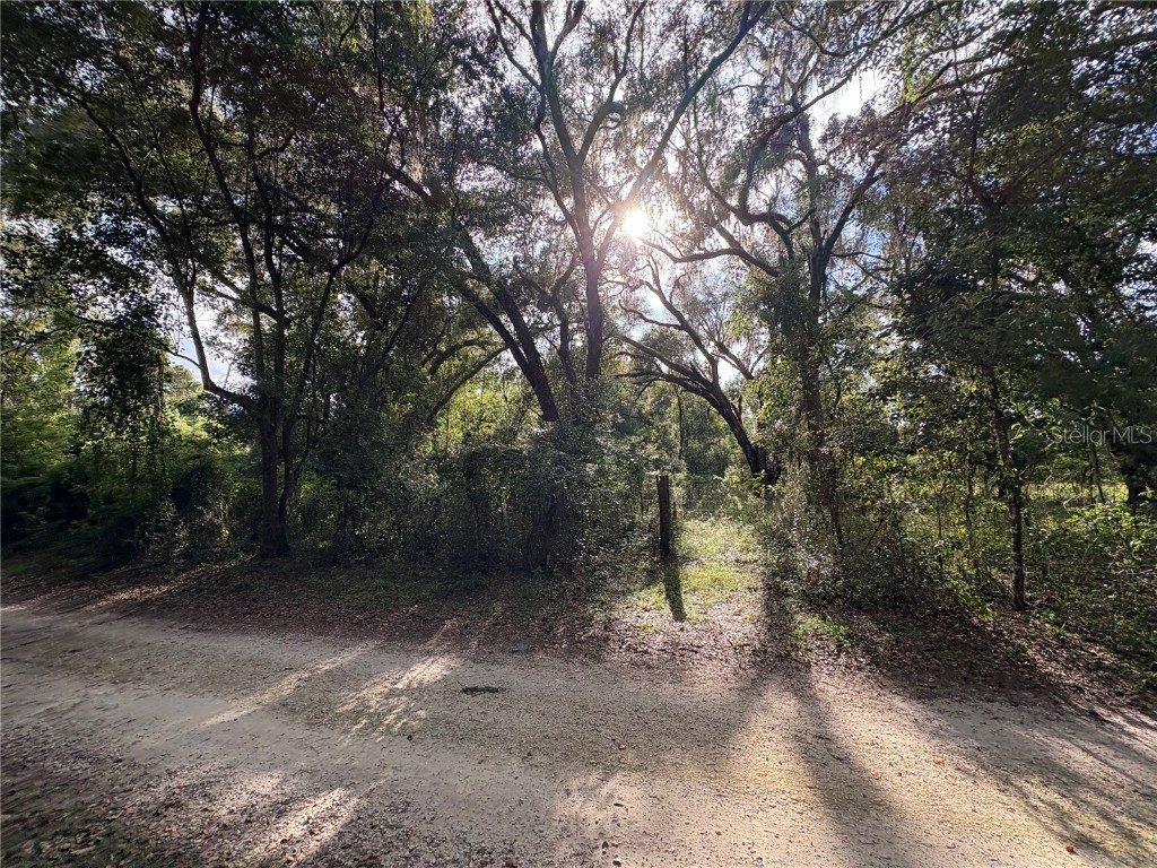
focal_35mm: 14
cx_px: 578
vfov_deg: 85.7
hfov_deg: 102.1
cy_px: 434
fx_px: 468
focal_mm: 2.22
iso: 64
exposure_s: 1/383
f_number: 2.2
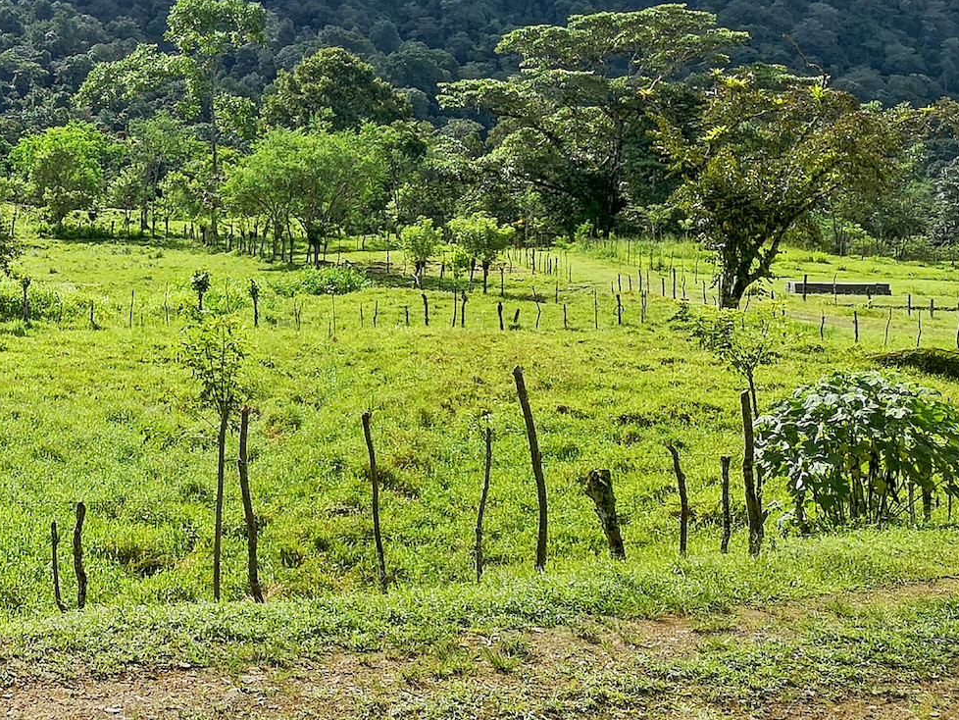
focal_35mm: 53
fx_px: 1469
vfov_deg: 27.1
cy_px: 171
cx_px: 70
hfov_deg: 33.9
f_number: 1.8
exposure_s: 3
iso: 50
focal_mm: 3.95
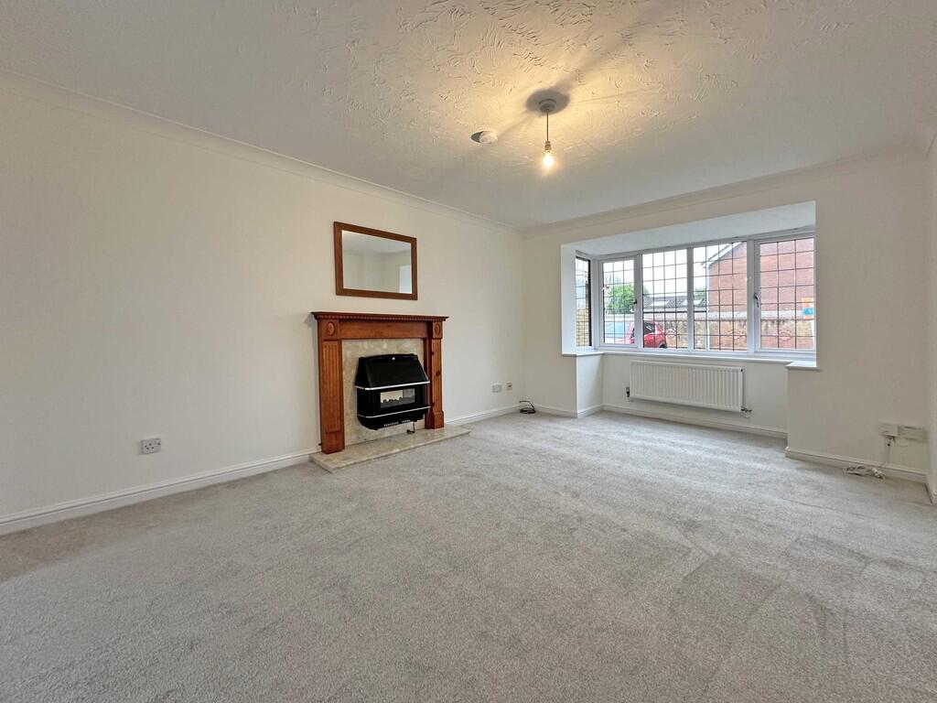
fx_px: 379
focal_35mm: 14
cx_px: 468
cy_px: 352
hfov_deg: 102.1
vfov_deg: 85.7
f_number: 2.2
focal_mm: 2.22
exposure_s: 1/100
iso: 200
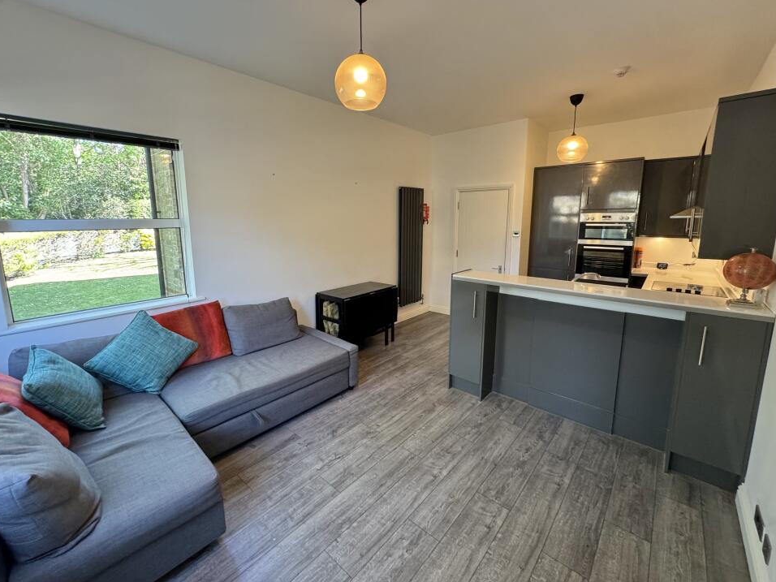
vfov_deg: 81.6
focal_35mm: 15
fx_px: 336
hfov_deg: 98.2
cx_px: 380
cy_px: 271
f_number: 2.2
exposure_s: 1/100
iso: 250
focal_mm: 2.22
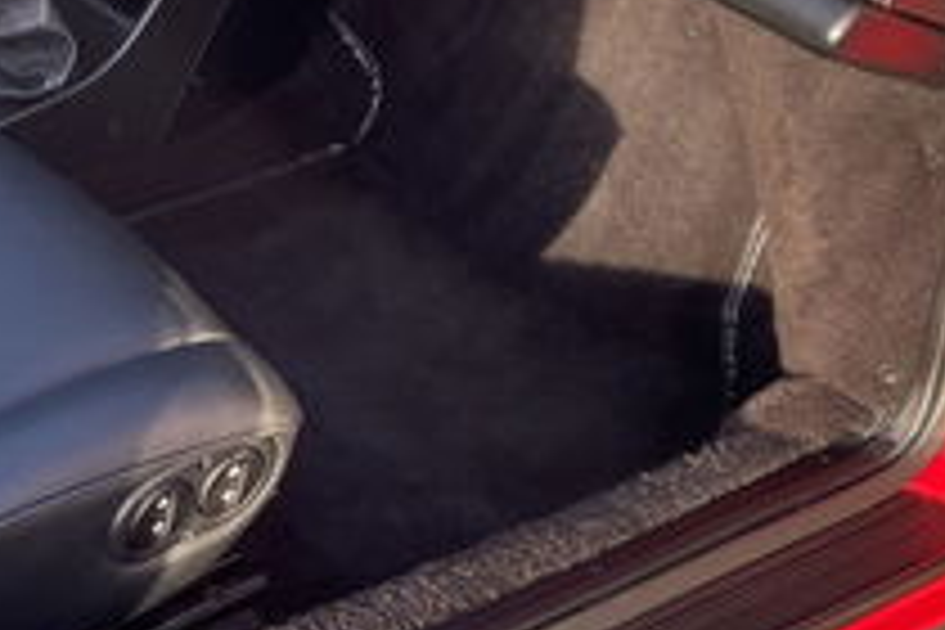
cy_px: 252
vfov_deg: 13.8
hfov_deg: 20.1
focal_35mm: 99
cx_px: 36
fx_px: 2599
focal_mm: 4.2
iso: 32
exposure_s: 1/163
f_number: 1.6
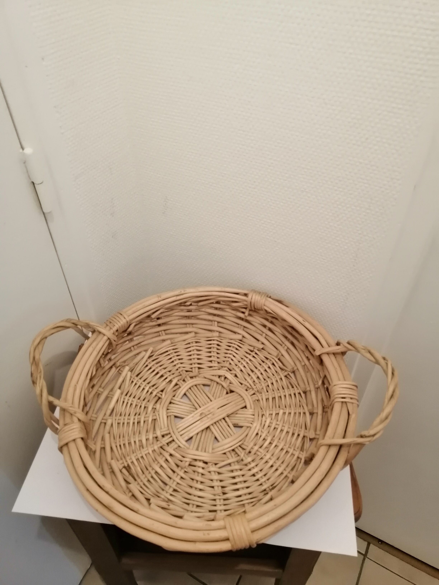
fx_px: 440
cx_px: 220
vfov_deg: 67.3
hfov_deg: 53.1
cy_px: 292
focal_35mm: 26
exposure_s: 1/33.3
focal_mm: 3.96
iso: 320
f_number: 1.8
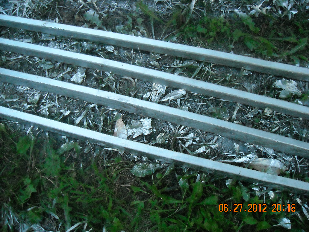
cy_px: 116
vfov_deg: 40.7
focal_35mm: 35
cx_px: 154
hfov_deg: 52.6
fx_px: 312
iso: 590
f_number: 2.8
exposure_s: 1/209
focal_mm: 5.7
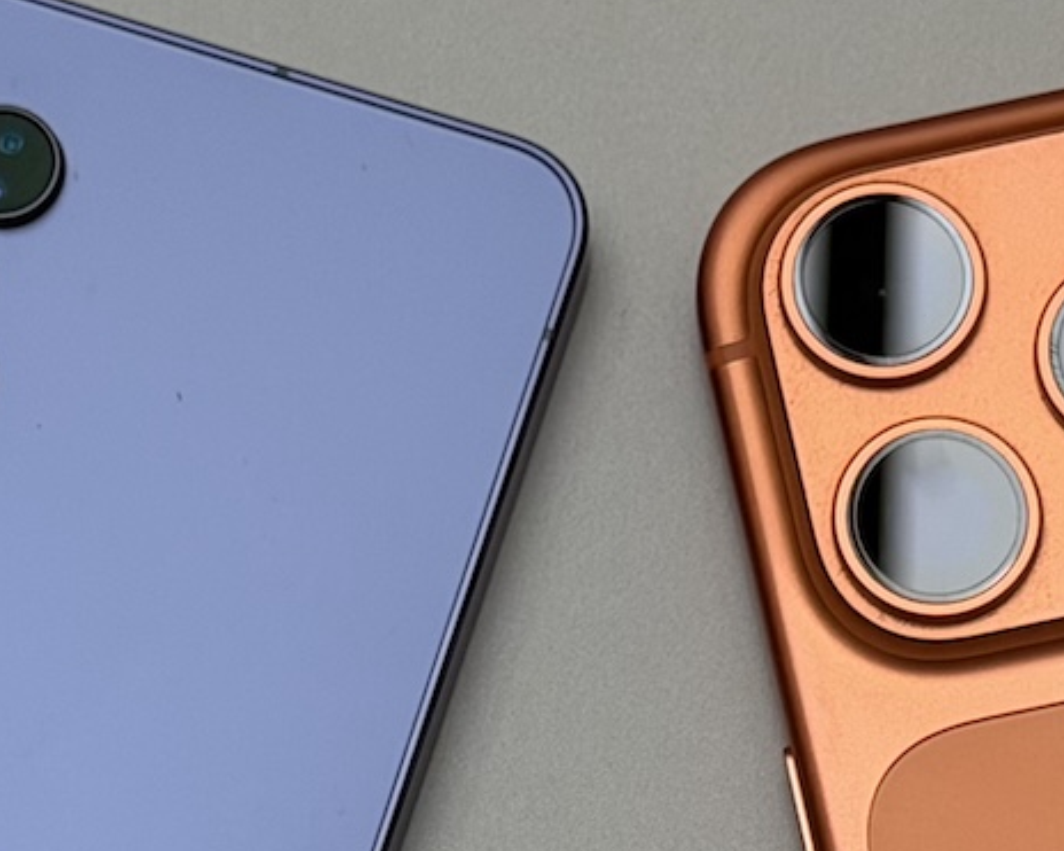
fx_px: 6045
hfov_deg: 10.1
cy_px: 1233
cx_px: 663
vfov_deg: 7.9
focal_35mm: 192
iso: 50
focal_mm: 6.76
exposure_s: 1/165
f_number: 1.78
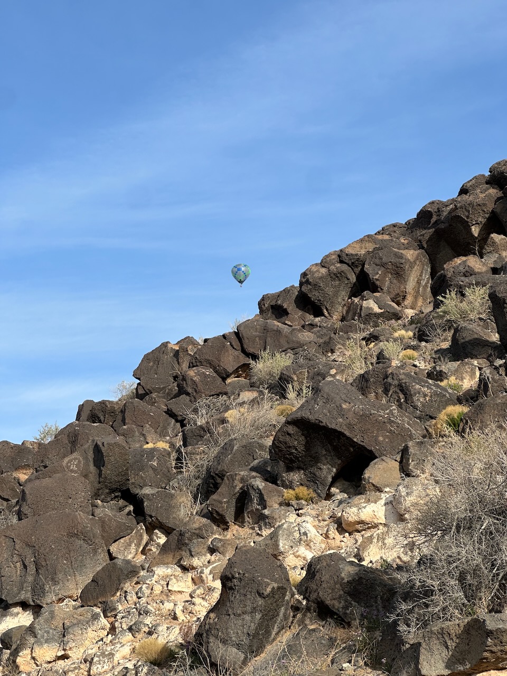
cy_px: 338
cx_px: 254
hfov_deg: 19.1
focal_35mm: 77
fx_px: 1504
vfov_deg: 25.3
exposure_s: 1/608
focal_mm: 9
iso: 32
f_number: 2.8
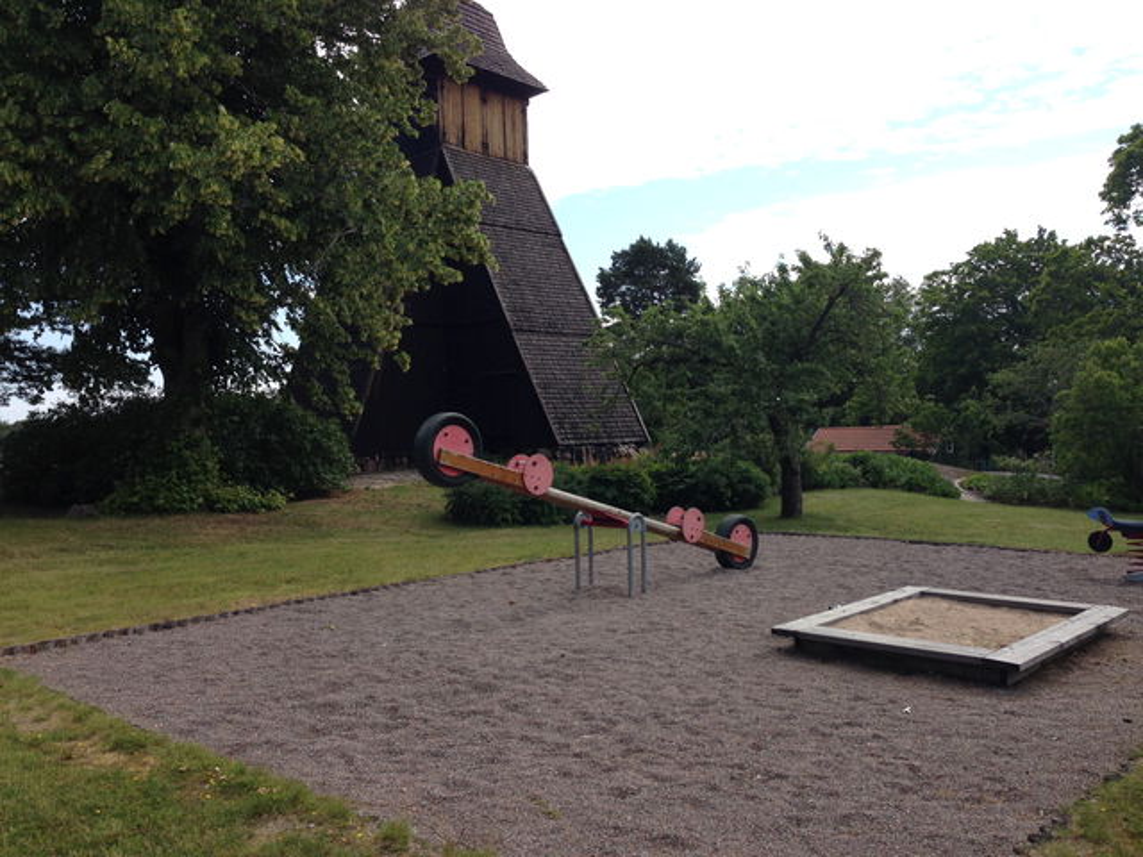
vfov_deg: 42.9
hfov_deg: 55.4
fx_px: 1090
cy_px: 428
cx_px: 572
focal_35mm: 33
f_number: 2.4
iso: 50
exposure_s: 1/1466
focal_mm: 4.12
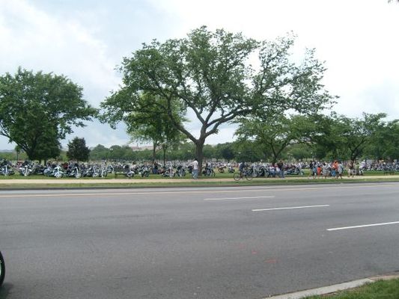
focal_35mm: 35
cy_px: 150
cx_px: 200
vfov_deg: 40.7
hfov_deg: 52.6
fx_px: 404
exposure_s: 1/250
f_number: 7.1
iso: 80
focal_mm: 5.8
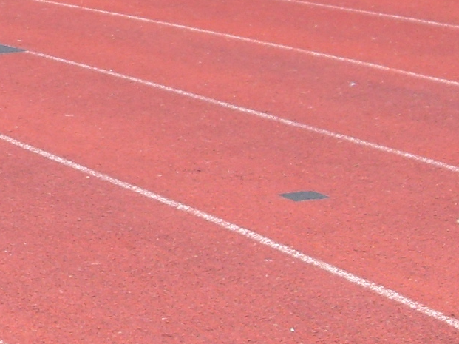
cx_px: -292
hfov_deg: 12.9
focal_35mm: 142
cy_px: -84
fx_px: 1882
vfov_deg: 10.2
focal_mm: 6.3
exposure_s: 1/90
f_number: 2.8
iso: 80
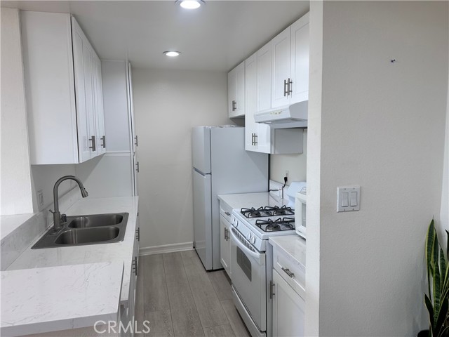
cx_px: 224
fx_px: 311
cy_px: 168
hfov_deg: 71.6
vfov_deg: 56.8
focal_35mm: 24
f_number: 1.78
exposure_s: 1/120
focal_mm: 6.86
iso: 80
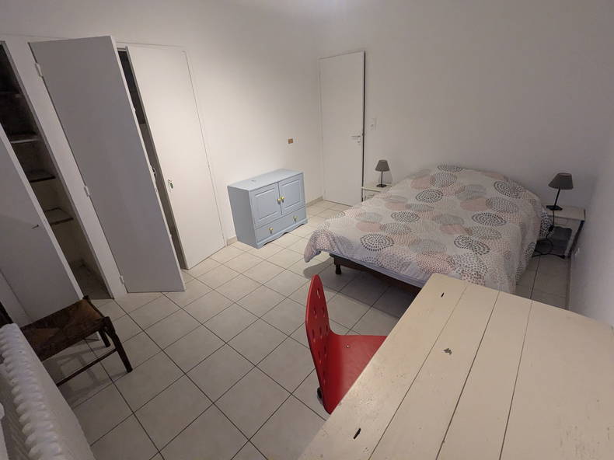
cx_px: 307
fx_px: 284
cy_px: 230
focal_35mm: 16
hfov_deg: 94.5
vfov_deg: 78.1
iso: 811
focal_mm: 2.35
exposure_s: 1/100
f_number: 2.2
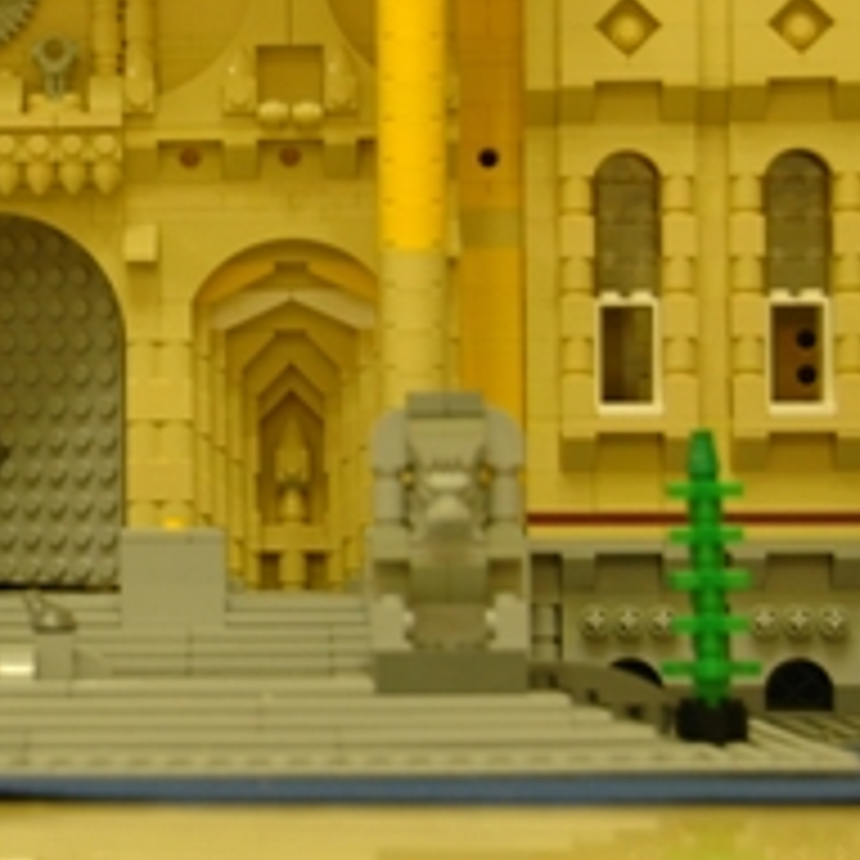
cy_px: 257
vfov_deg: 10.3
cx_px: -99
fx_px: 4750
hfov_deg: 10.2
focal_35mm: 169
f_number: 4.2
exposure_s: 1/4
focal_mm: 42
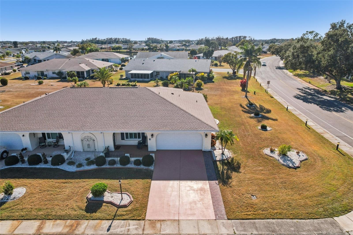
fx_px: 216
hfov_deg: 78.6
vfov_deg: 57.2
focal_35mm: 22
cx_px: 176
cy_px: 118
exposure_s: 1/3200
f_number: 2.8
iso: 160
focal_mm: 8.4
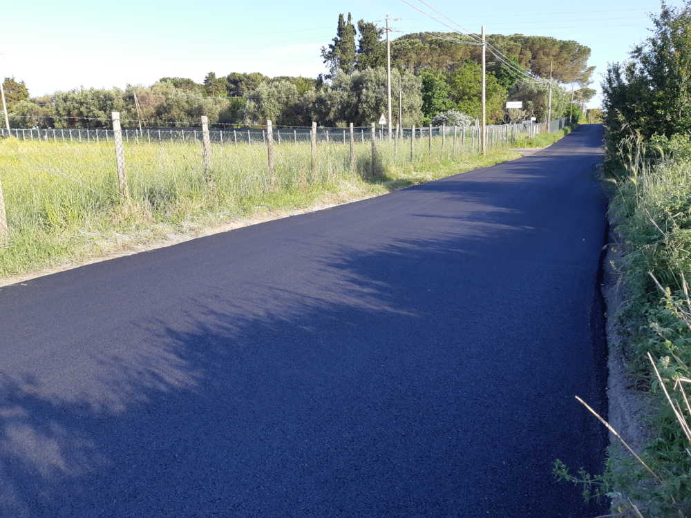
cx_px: 346
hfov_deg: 67.3
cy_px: 259
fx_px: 519
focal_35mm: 26
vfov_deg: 53.1
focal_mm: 3.93
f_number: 1.7
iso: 40
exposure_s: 1/559
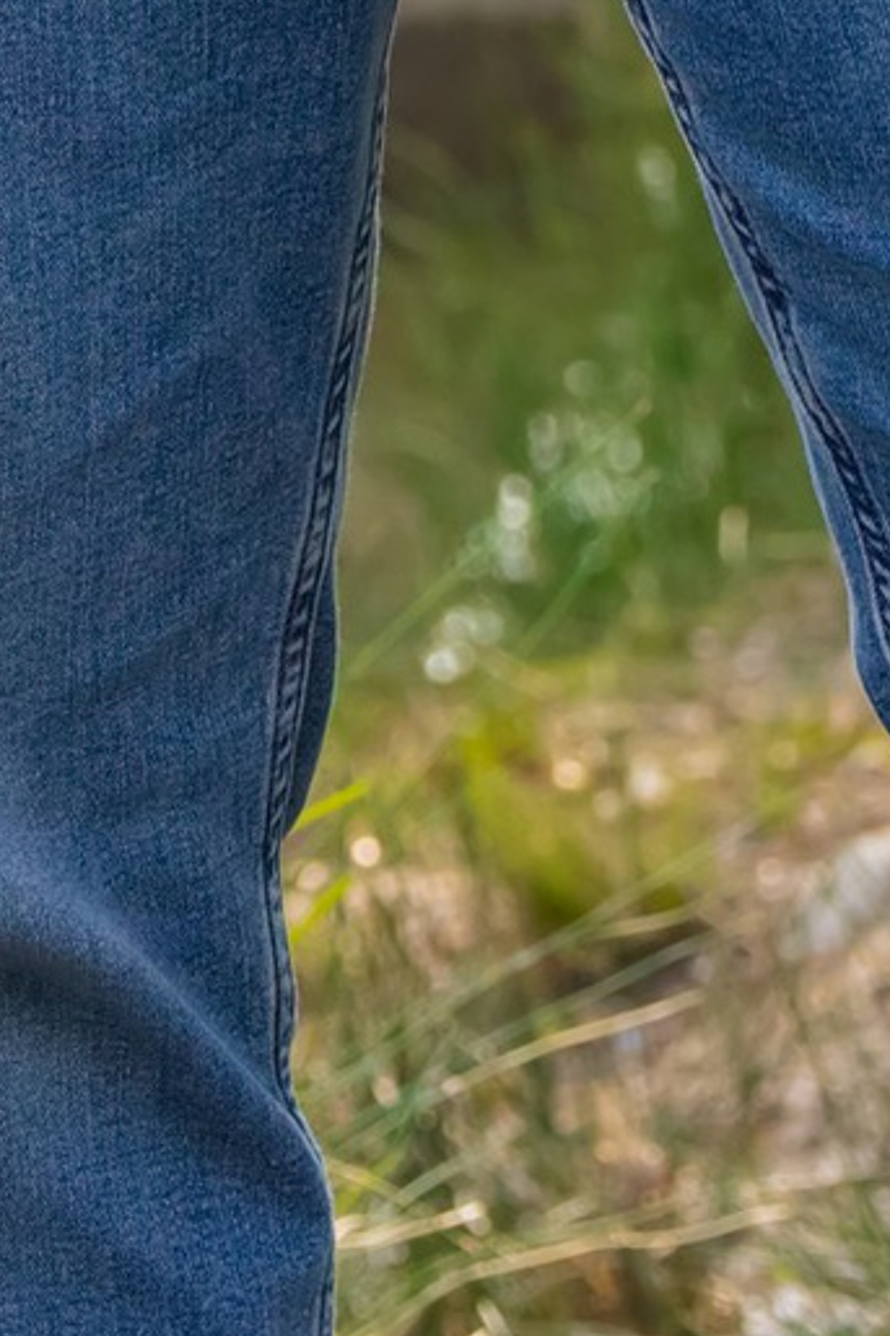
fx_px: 29907
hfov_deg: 1.7
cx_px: -641
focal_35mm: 806
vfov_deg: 2.5
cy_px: -1588
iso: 500
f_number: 6.3
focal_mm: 108
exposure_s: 1/320
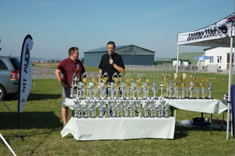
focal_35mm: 70
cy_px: 78
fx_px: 457
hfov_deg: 28.9
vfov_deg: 19.4
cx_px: 118
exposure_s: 1/400
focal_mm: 70
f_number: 10
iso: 200
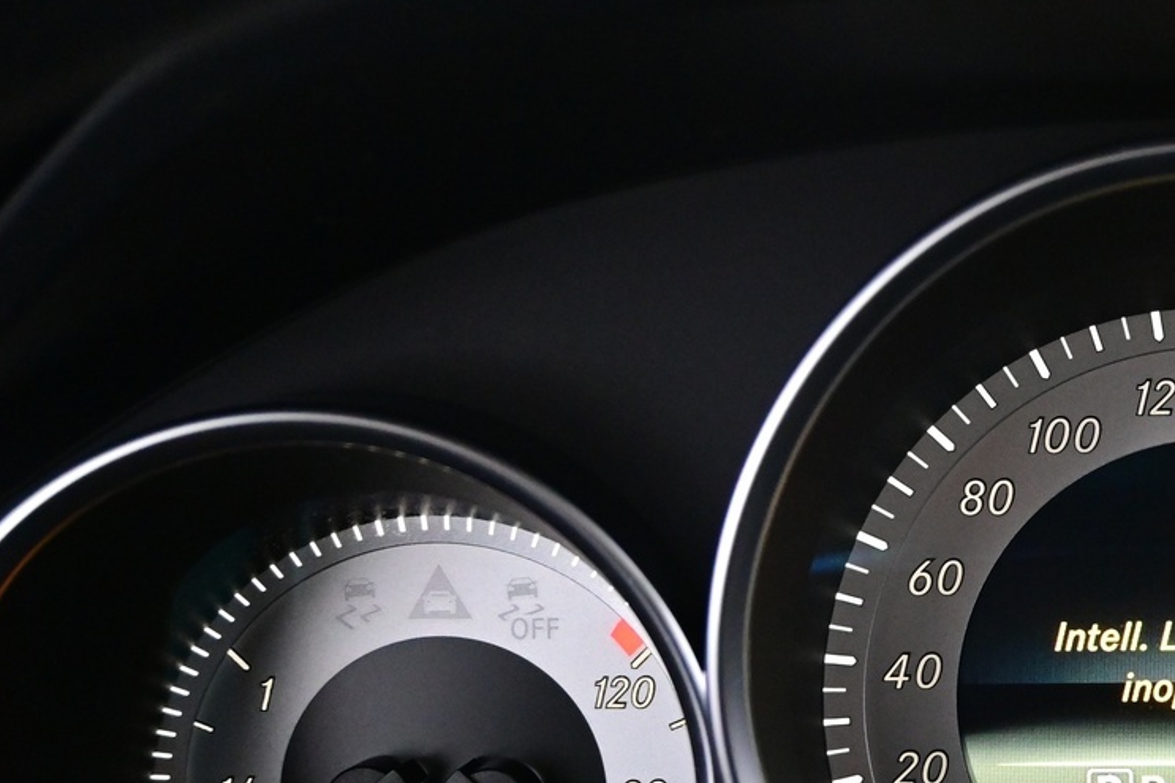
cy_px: 598
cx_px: 1267
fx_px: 2403
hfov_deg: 25.6
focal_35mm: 74
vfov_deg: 18.4
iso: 2800
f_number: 4
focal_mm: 22.5
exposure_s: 1/40
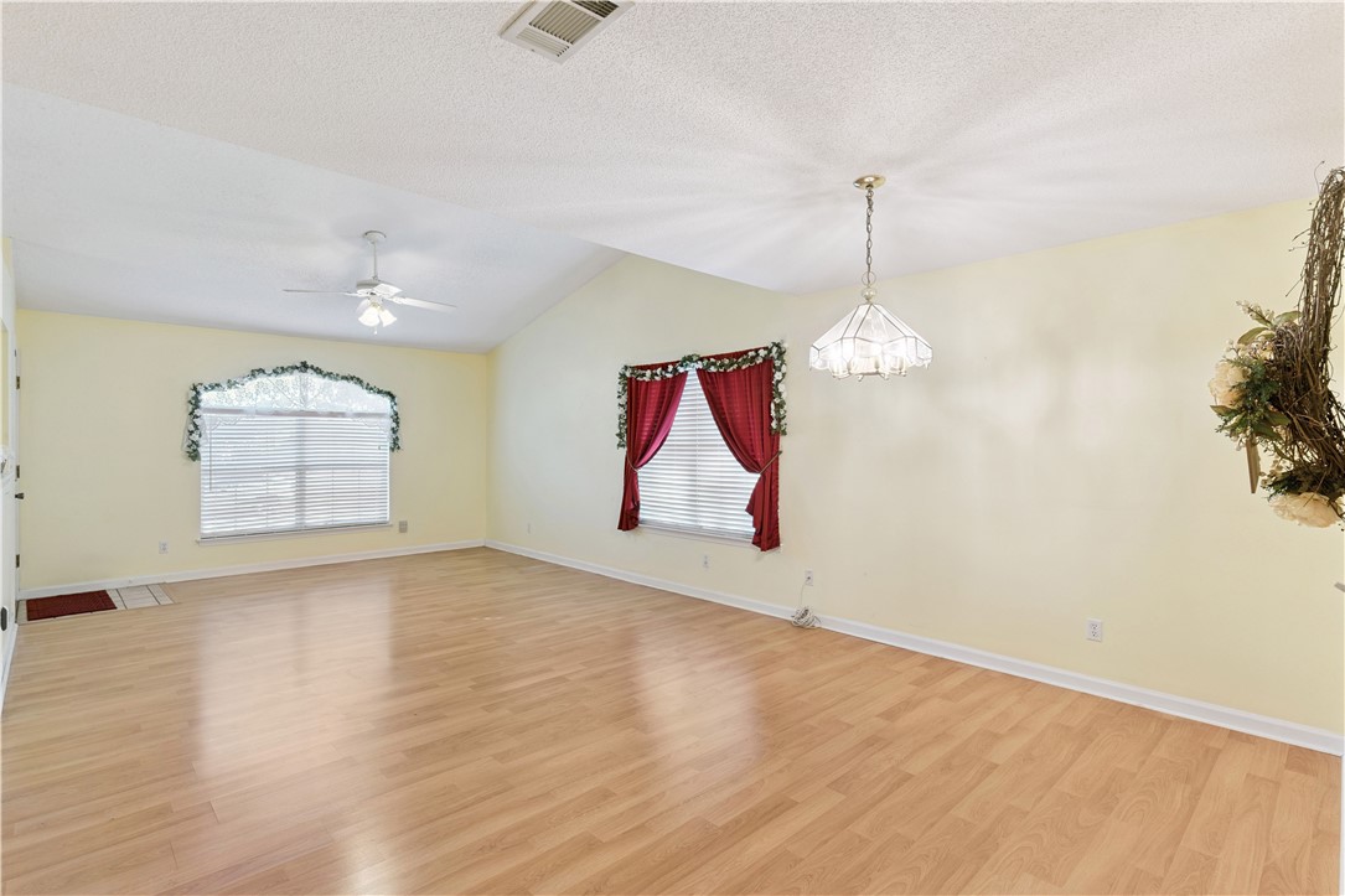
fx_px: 635
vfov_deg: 70.4
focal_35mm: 17
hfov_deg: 93.3
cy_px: 448
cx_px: 672
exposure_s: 1/50
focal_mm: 17
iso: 250
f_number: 8
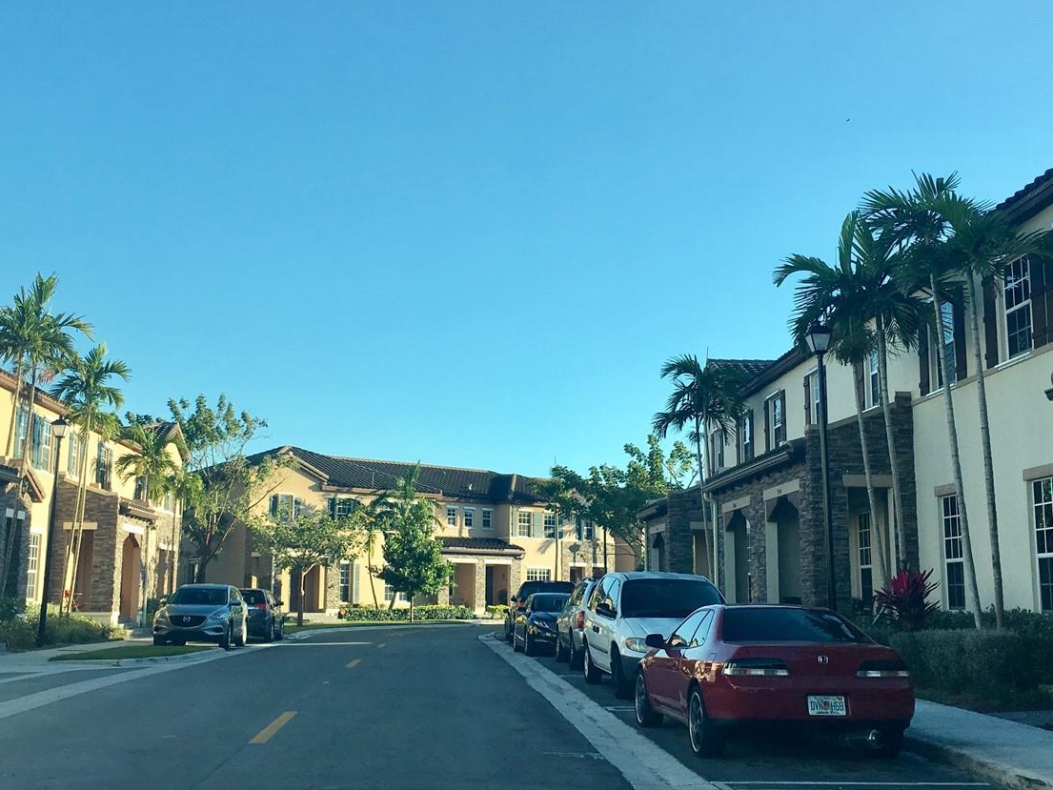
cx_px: 529
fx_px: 1278
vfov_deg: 34.4
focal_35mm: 42
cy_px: 397
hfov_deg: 44.8
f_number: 2.2
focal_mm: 4.15
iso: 25
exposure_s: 1/605
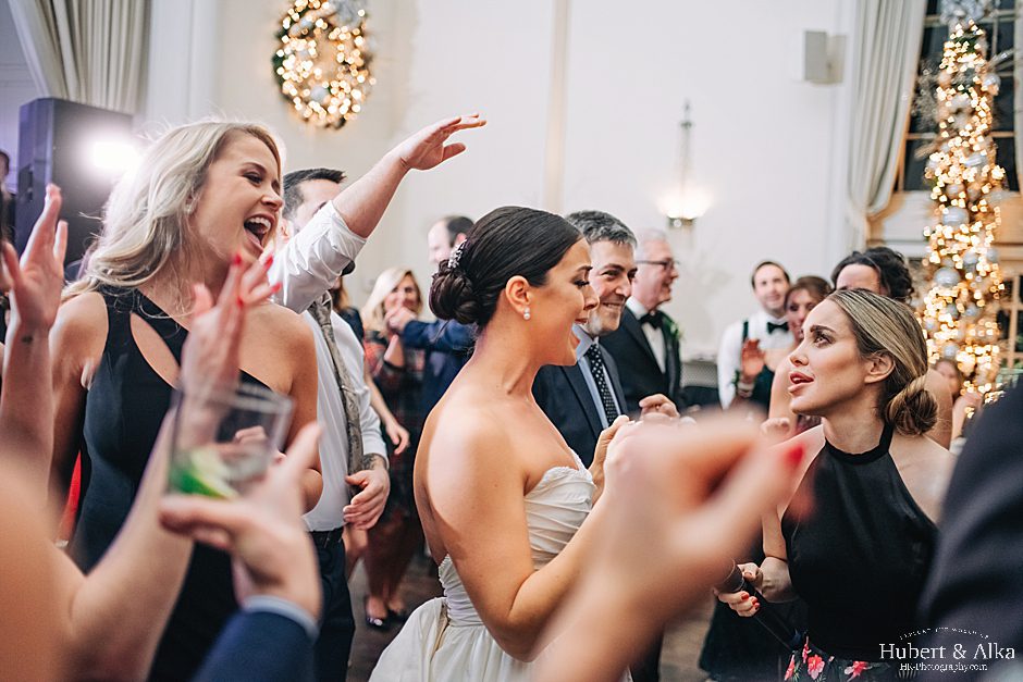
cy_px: 341
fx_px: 995
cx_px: 512
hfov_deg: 54.4
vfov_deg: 37.9
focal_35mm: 35
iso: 640
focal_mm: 35
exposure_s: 1/100
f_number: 1.8
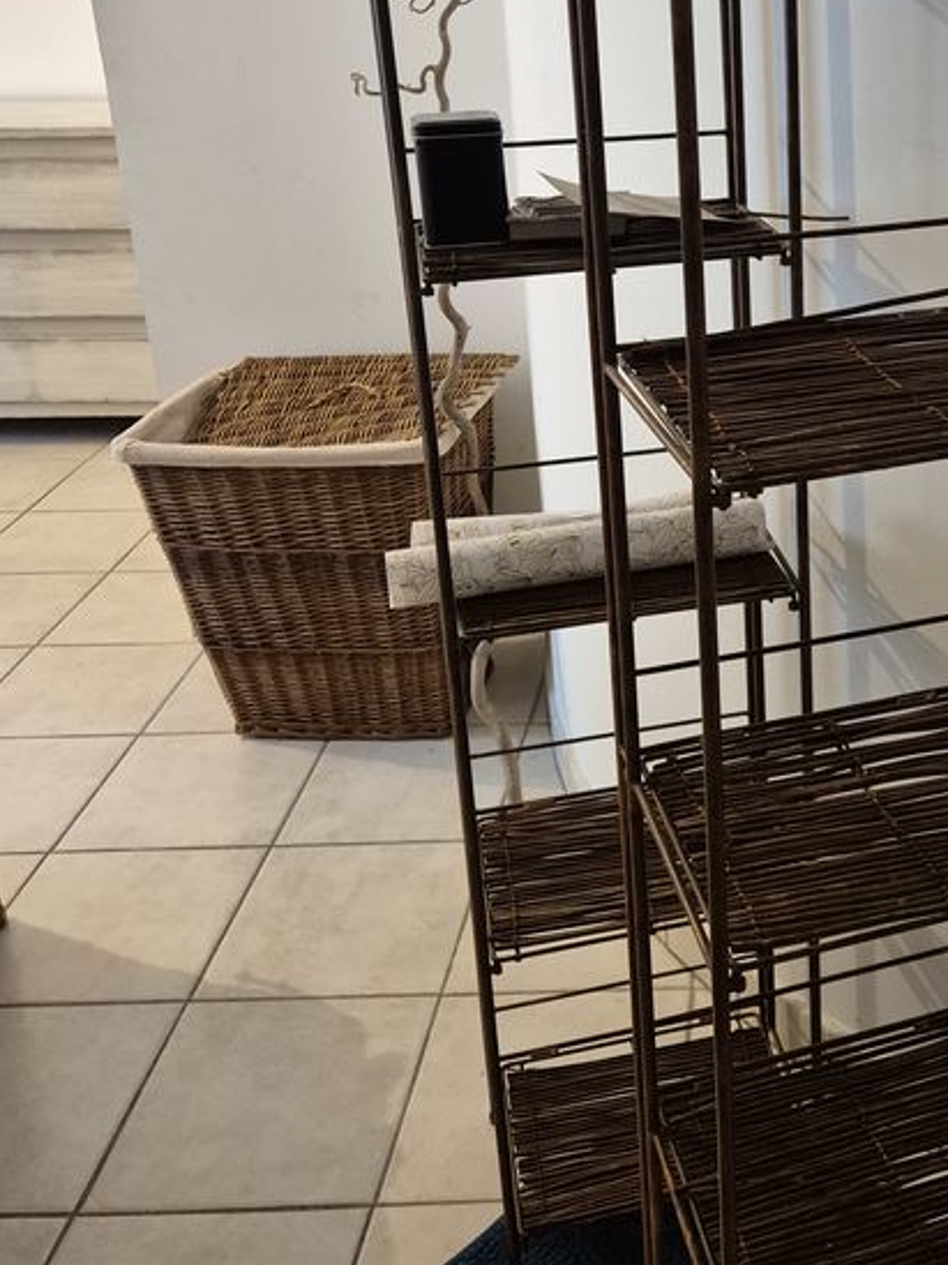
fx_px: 1534
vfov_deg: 44.2
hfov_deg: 32.9
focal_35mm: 42
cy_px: 425
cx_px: 826
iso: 1000
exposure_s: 1/100
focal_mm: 5.4
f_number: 1.8
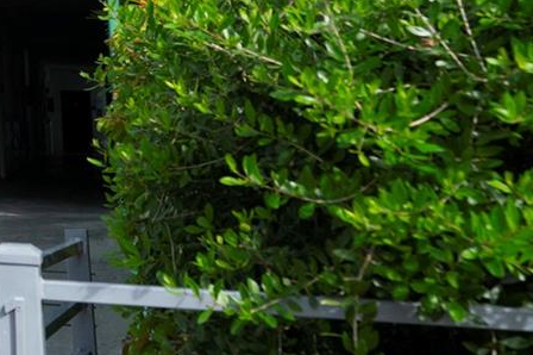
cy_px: -92
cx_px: -388
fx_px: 1110
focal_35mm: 75
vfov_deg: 17.2
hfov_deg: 20.4
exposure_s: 1/2500
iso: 250
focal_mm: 21
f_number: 3.5
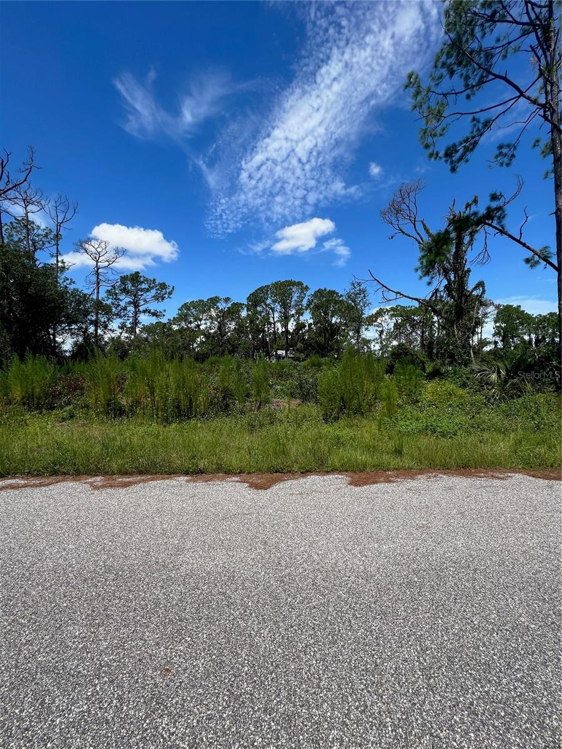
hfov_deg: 89.9
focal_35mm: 13
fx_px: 281
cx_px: 281
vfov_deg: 106.2
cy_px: 374
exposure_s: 1/1340
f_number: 1.8
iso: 32
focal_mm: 1.57
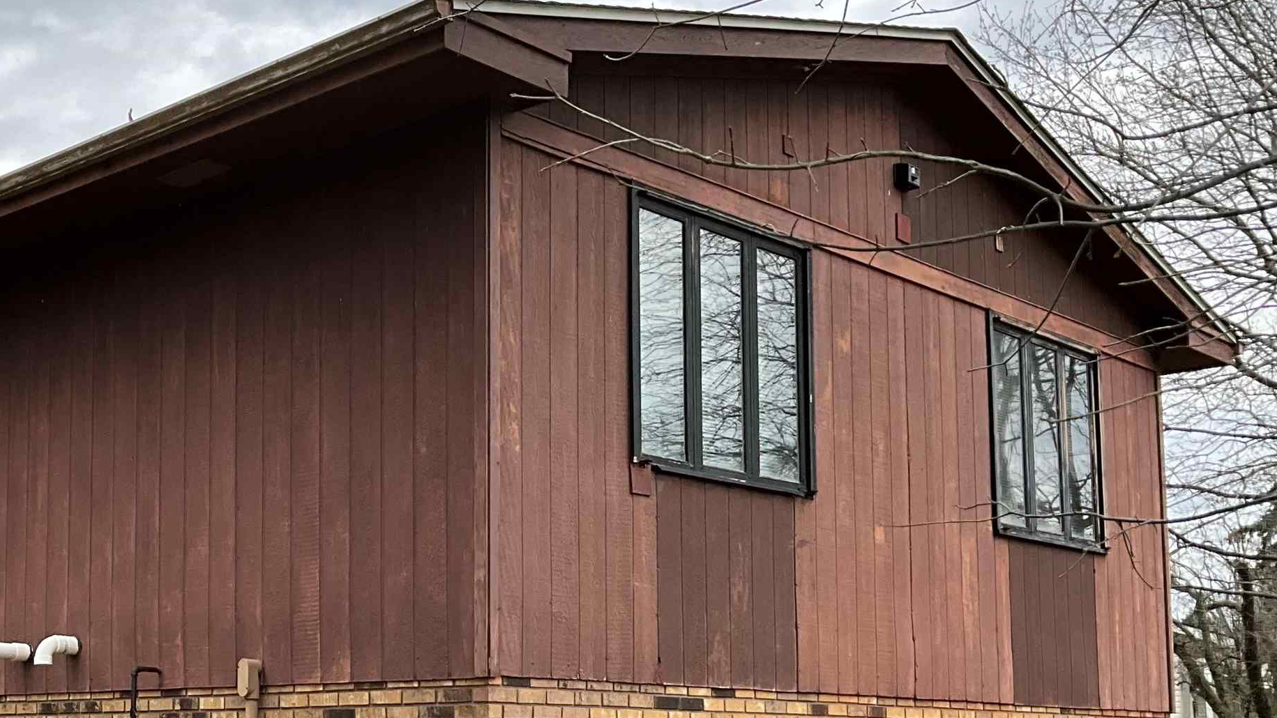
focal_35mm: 53
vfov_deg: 22.3
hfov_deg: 37.8
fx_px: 1795
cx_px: 266
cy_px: 583
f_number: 1.8
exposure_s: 1/759
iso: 25
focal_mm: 3
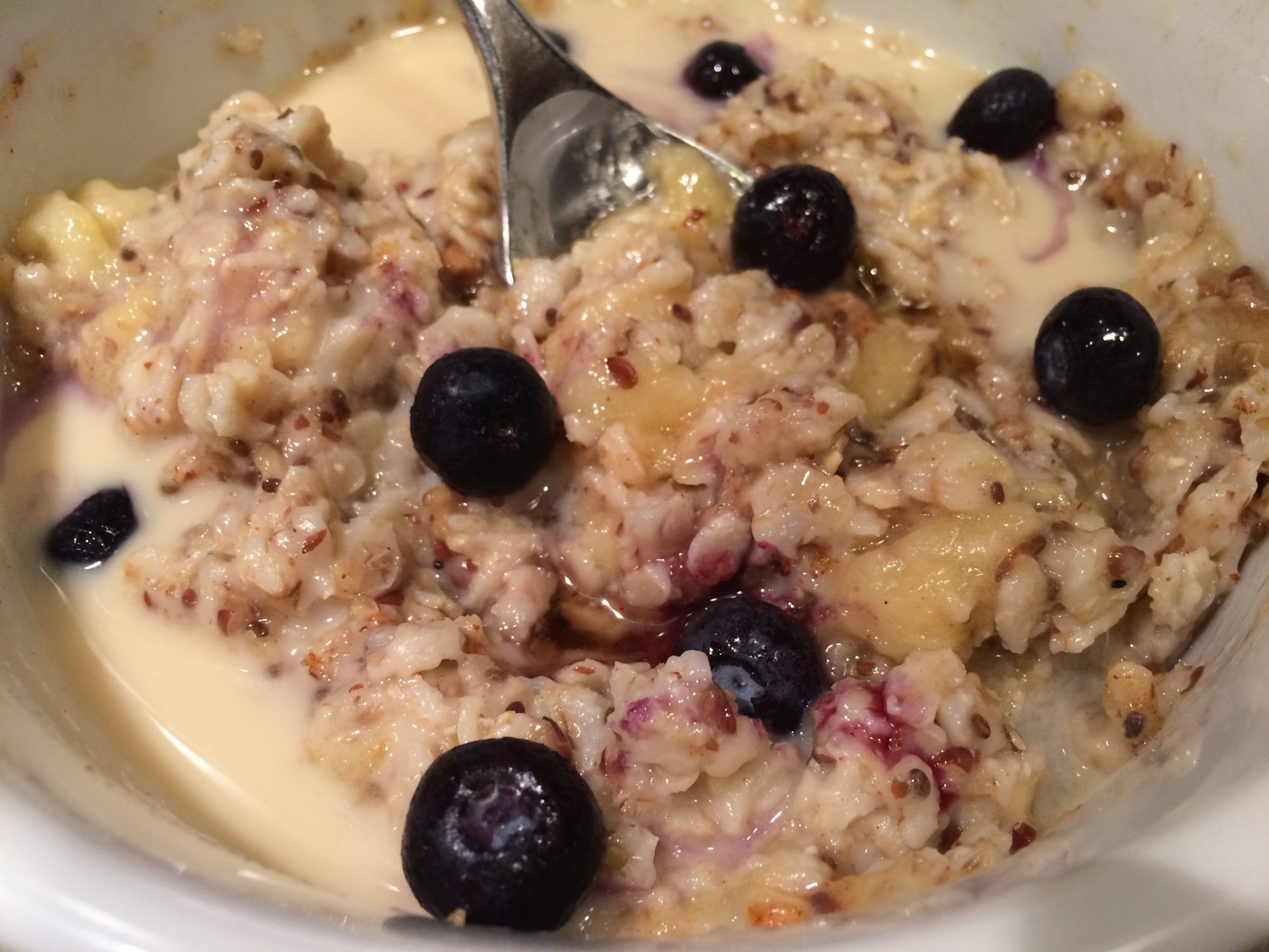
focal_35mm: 29
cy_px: 476
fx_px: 1063
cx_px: 634
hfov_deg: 61.7
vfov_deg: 48.2
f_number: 2.2
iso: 100
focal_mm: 4.15
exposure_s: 1/30
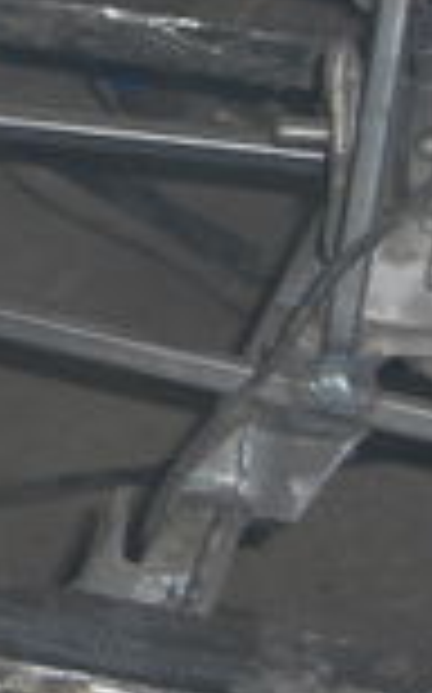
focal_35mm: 167
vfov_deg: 12.4
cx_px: -482
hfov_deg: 7.5
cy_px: 54
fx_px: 3152
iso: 100
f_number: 2.8
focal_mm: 7.9
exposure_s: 1/60
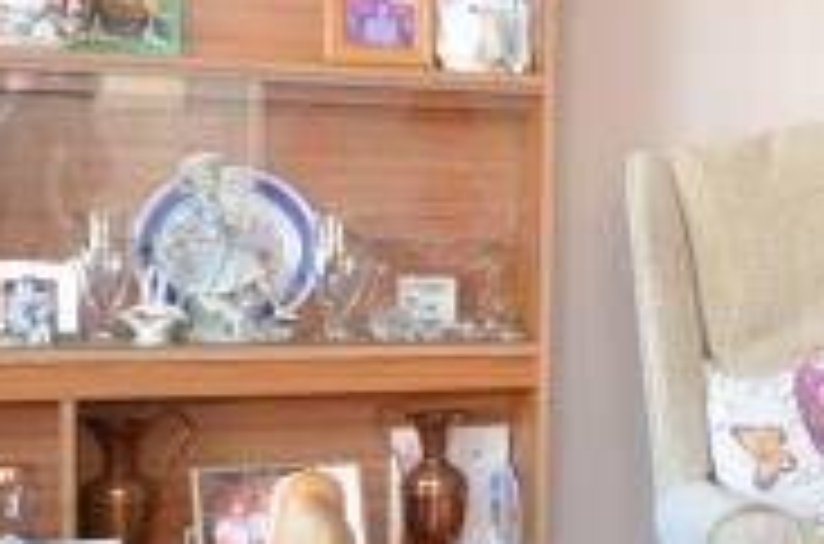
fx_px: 1918
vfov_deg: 16.2
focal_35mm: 84
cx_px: 1283
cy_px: 247
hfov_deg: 20.3
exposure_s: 1/60
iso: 500
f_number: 4
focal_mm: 10
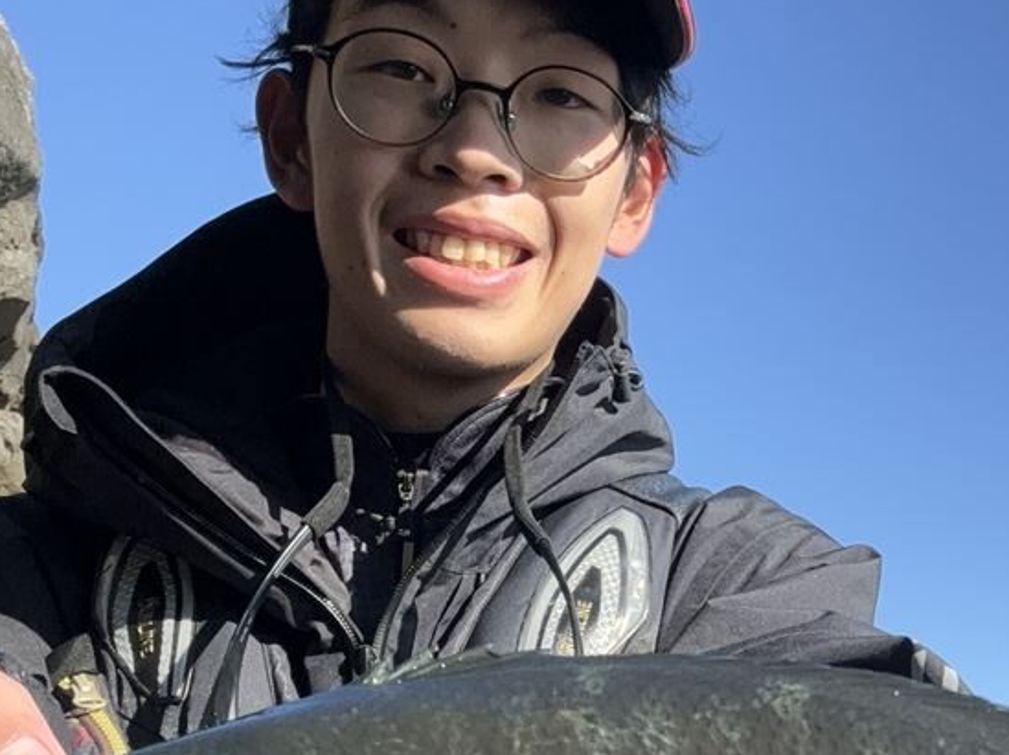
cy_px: 639
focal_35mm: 70
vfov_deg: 20.7
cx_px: 814
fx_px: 2039
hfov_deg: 27.2
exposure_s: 1/794
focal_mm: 2.69
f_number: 1.9
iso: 25
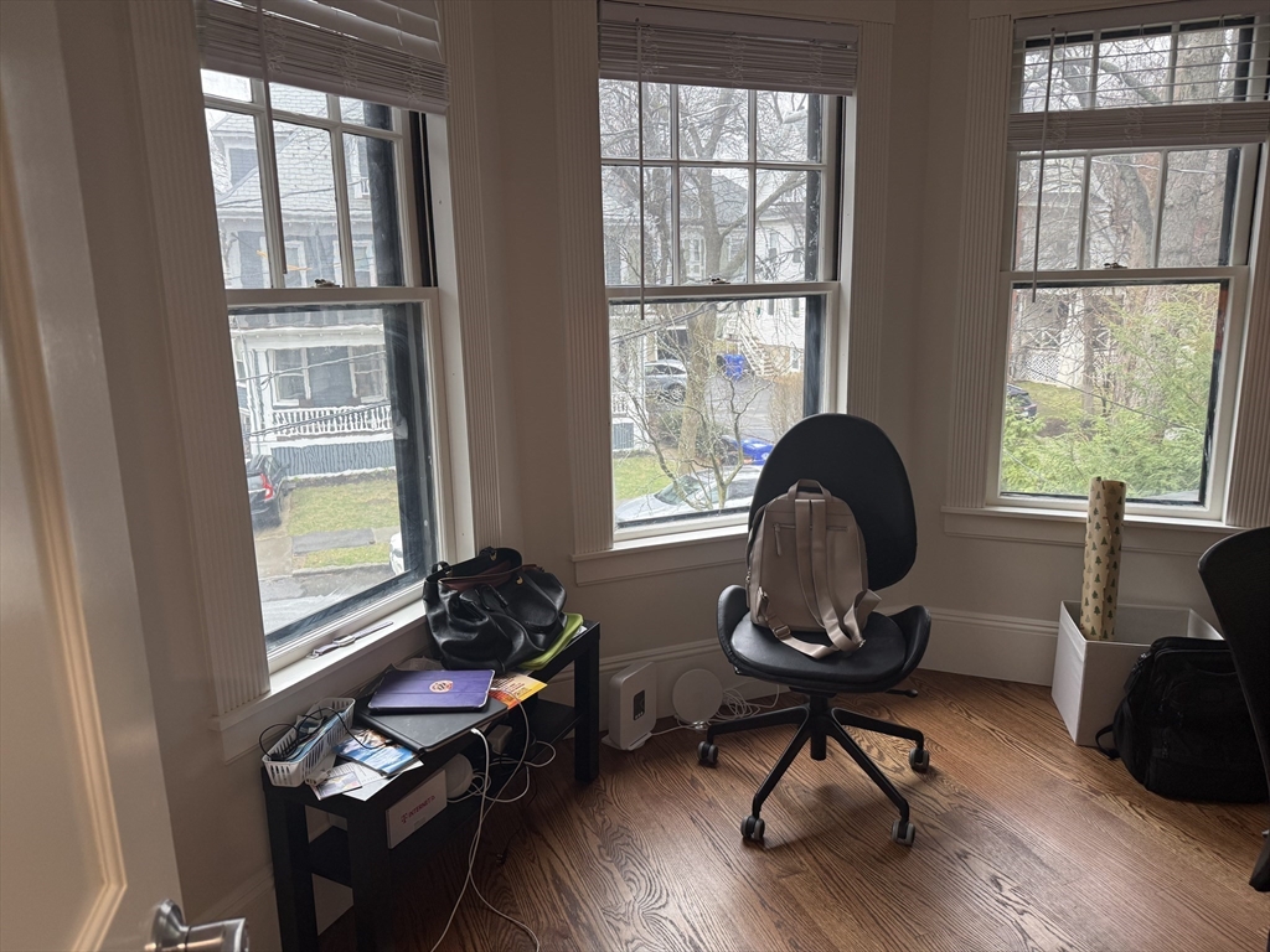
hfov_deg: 71.6
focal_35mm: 24
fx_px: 881
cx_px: 635
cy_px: 476
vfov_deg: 56.8
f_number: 1.78
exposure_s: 1/60
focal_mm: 6.76
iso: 125
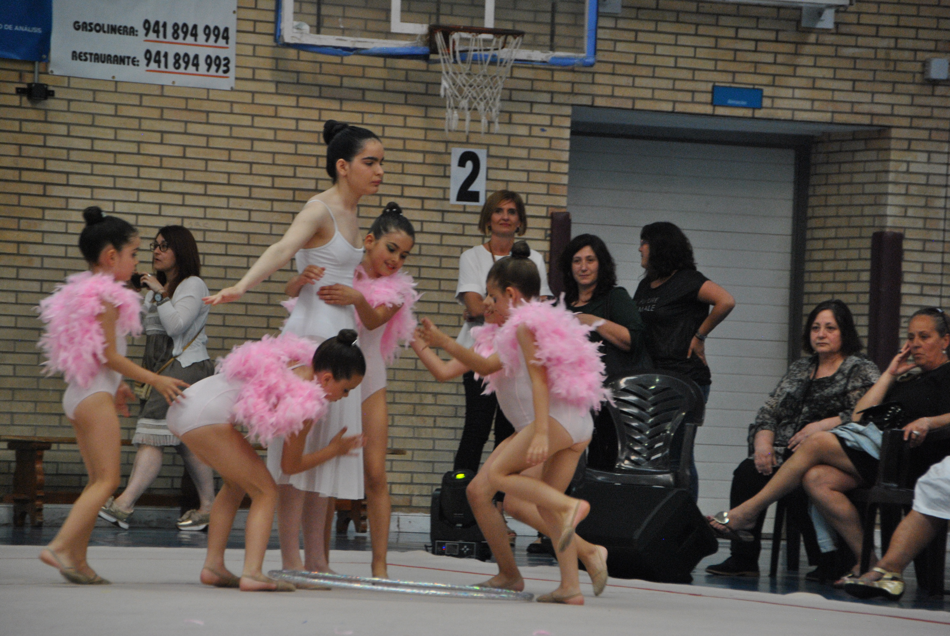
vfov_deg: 7.5
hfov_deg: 11.2
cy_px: 318
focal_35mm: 183
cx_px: 475
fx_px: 4835
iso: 800
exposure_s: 1/125
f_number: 5.6
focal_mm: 122
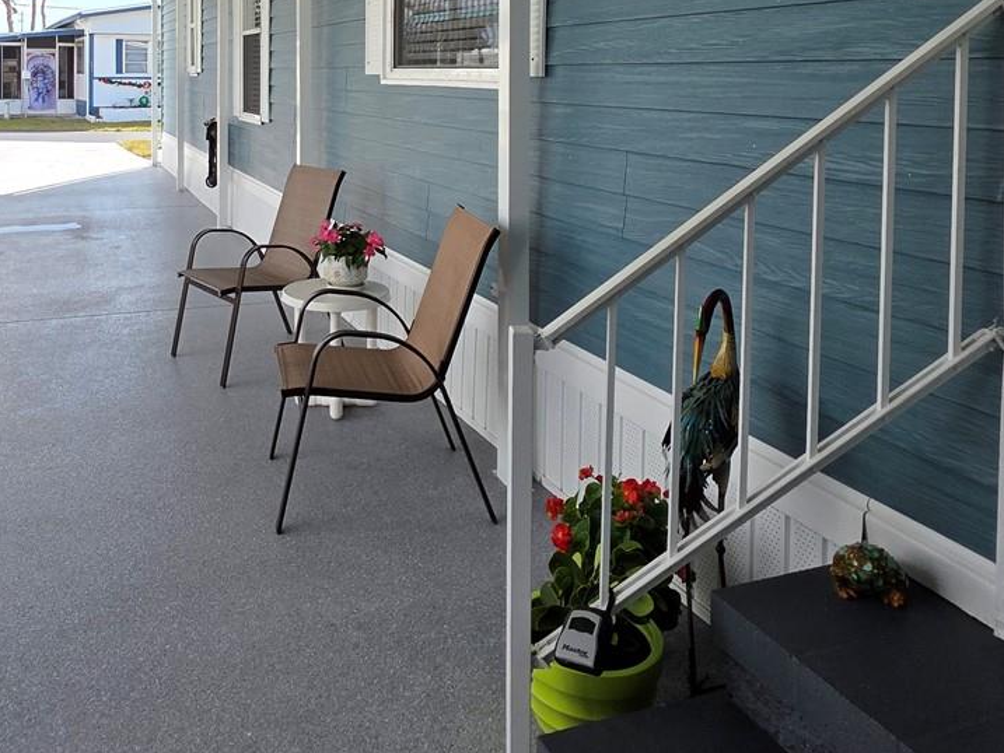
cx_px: 309
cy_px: 84
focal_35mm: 29
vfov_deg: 44.2
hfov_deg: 59.7
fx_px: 841
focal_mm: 2.2
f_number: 1.9
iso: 40
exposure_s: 1/834
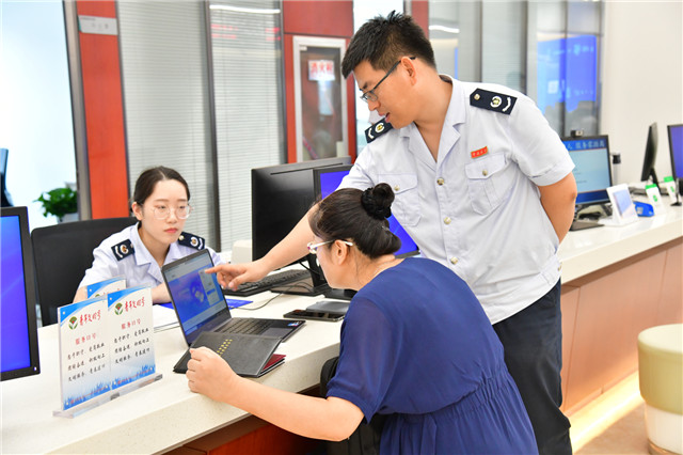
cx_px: 342
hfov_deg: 38.2
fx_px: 986
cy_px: 228
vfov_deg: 26.0
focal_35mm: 52
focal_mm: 52
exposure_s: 1/125
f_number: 5.6
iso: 2800
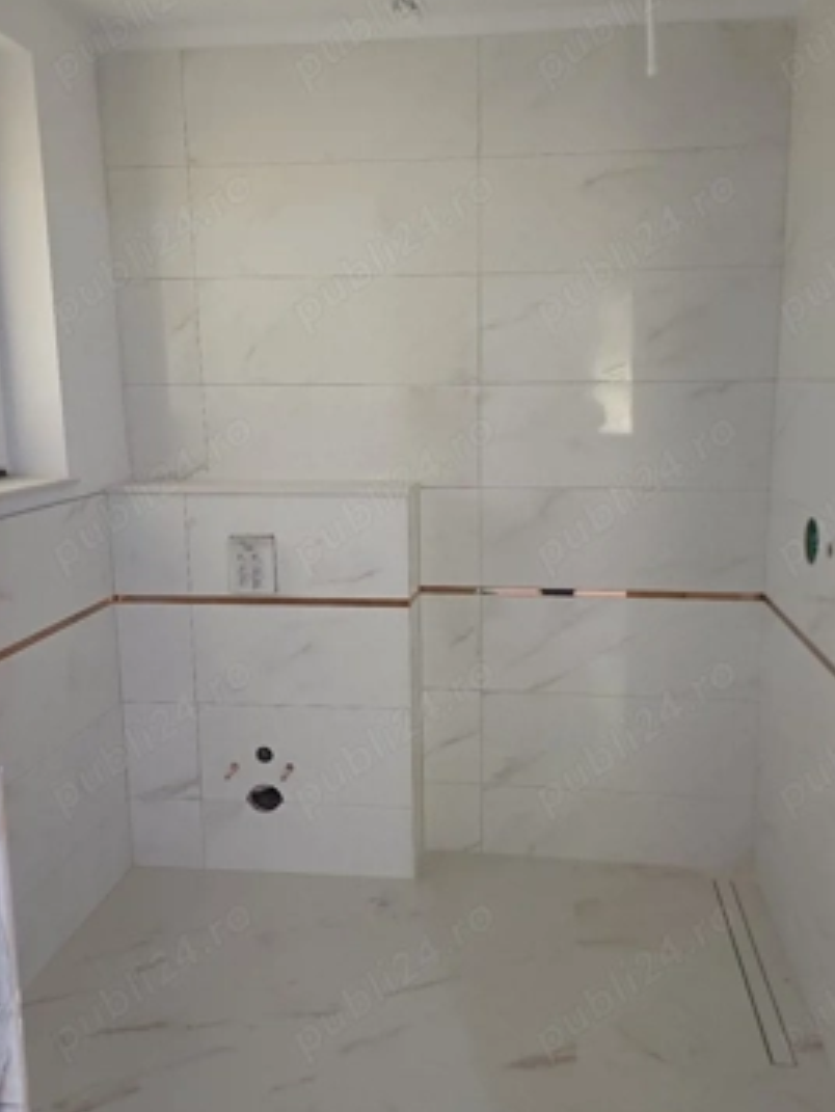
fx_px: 900
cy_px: 530
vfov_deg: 63.4
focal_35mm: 28
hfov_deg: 49.7
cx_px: 455
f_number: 1.8
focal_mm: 4.65
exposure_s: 1/50
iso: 320
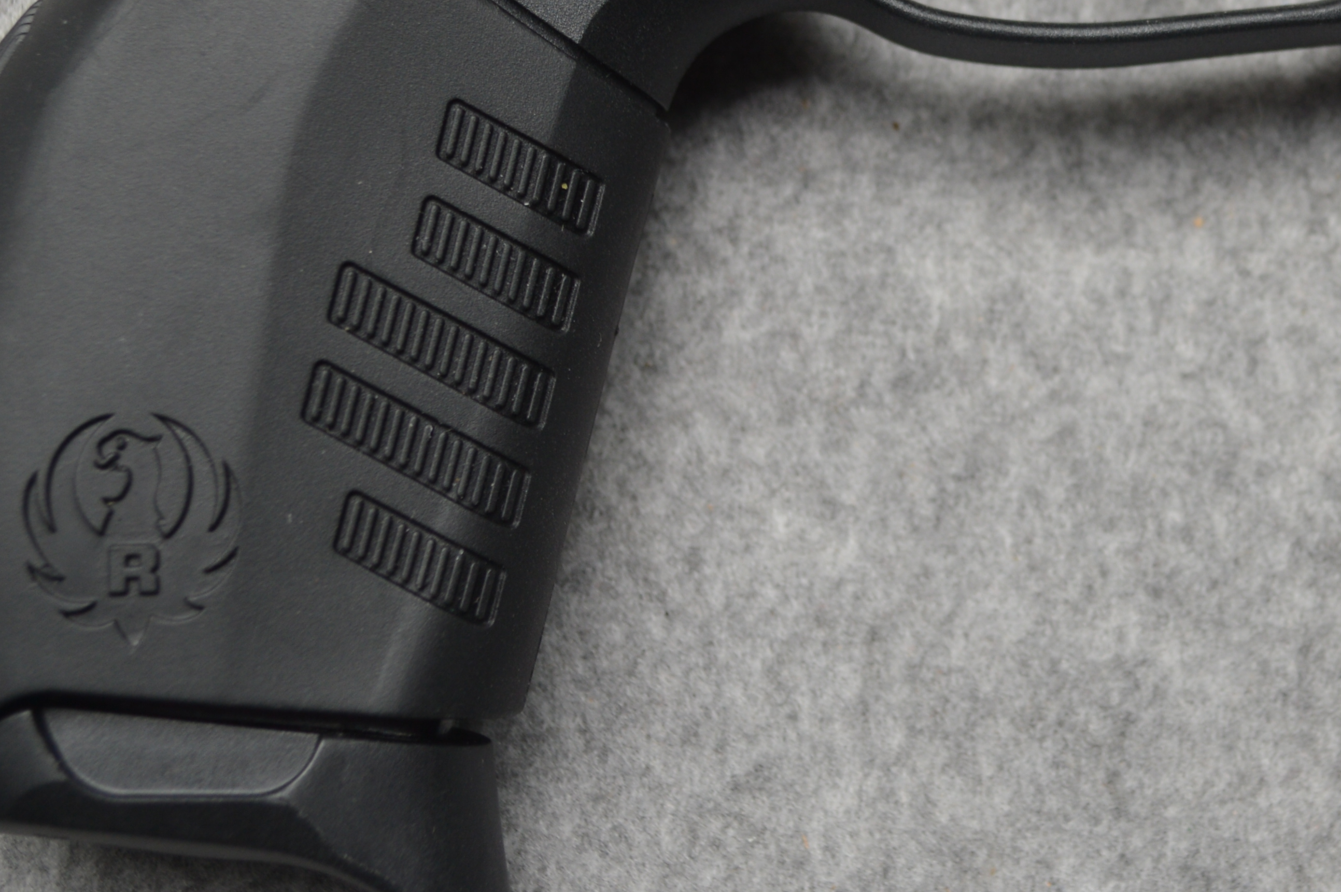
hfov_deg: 20.0
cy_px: -2
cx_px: 1096
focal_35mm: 101
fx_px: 3765
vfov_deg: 13.3
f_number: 4.5
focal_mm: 29
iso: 100
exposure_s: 1/160
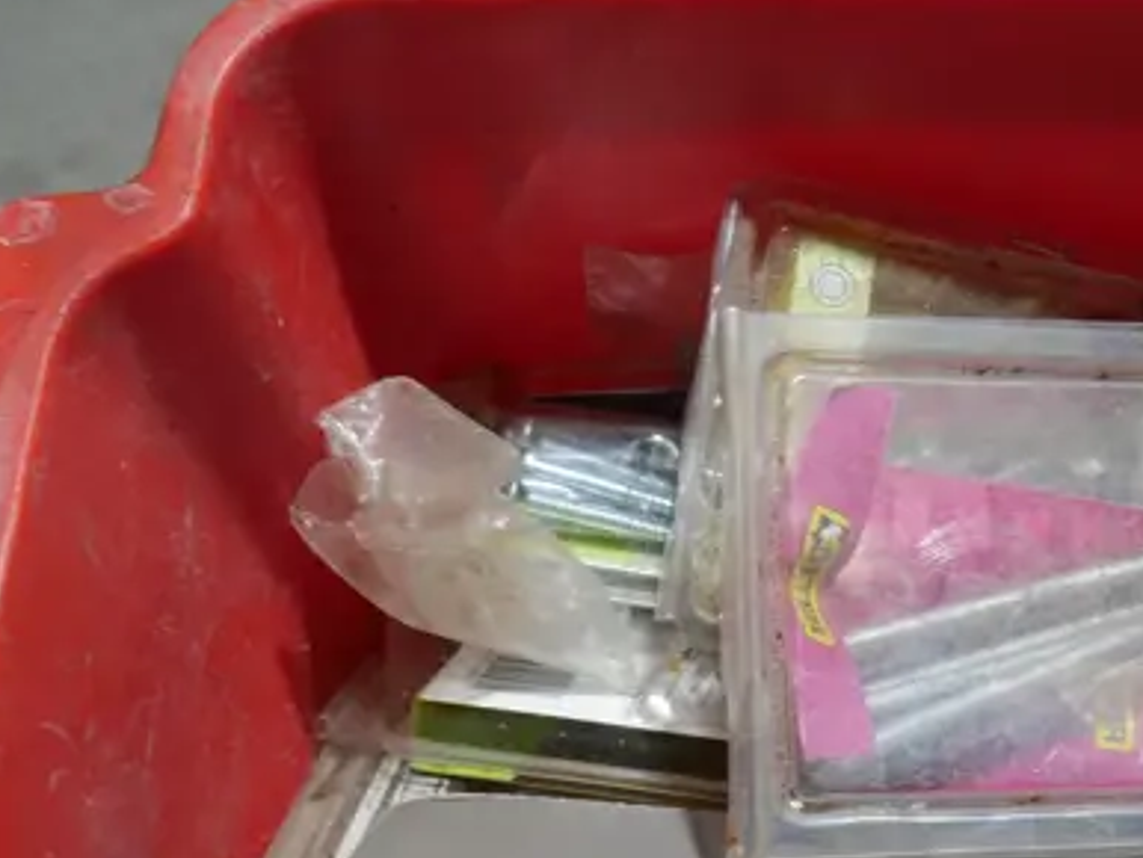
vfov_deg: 17.3
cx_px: 1350
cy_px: 638
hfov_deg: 21.5
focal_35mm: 85
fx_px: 2808
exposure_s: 1/60
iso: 320
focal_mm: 16
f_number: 3.6
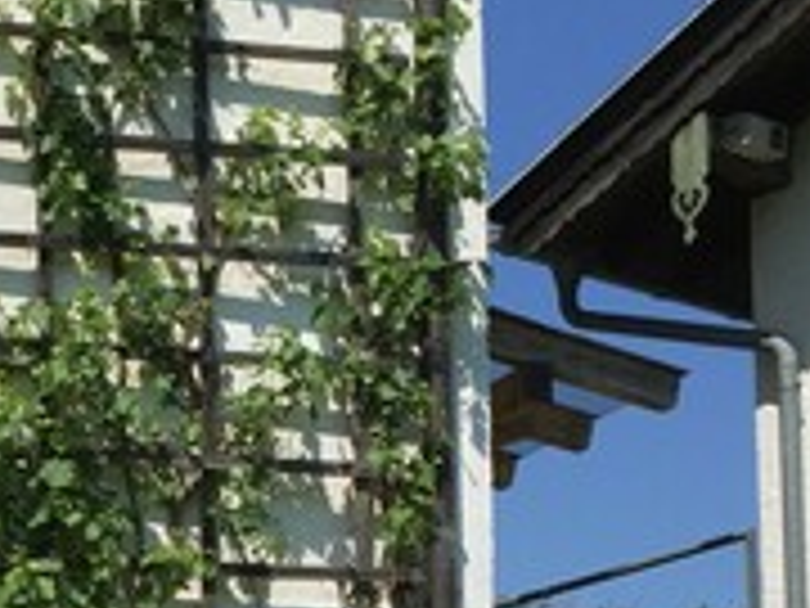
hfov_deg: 21.1
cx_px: 32
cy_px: 820
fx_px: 2106
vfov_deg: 15.5
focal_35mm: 90
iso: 32
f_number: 2.2
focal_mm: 4.15
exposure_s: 1/3597
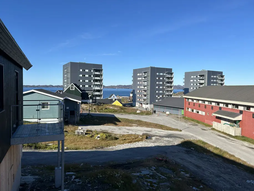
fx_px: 191
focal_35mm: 26
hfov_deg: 67.3
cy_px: 96
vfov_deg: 53.1
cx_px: 127
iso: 50
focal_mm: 5.7
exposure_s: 1/4444
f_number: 1.5
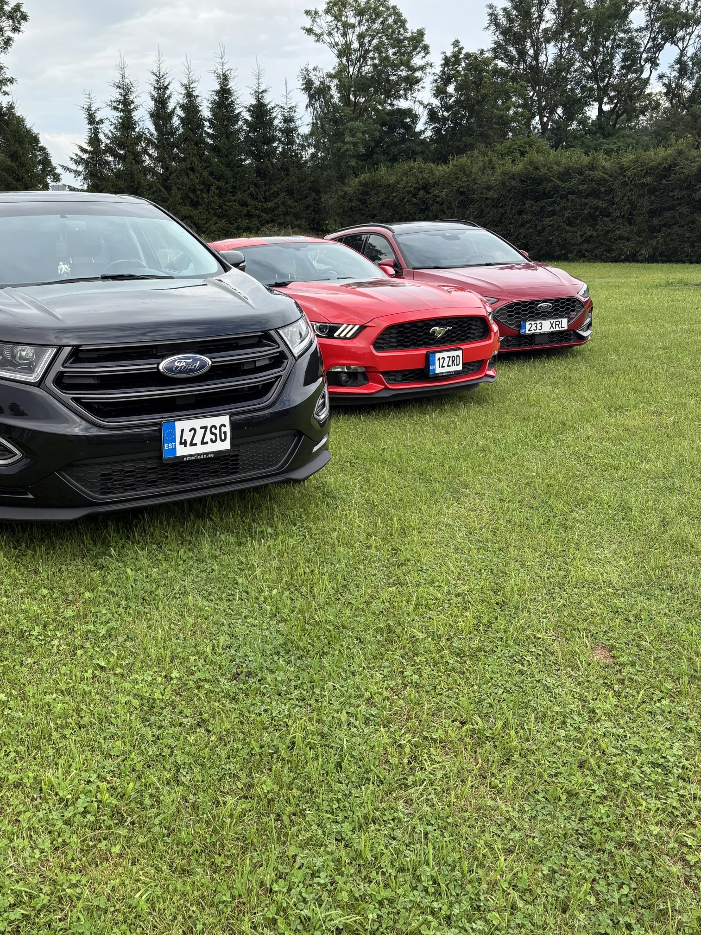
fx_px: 891
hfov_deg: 42.7
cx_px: 268
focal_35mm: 33
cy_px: 421
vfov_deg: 55.2
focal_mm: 5.96
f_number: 1.6
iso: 50
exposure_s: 1/1706
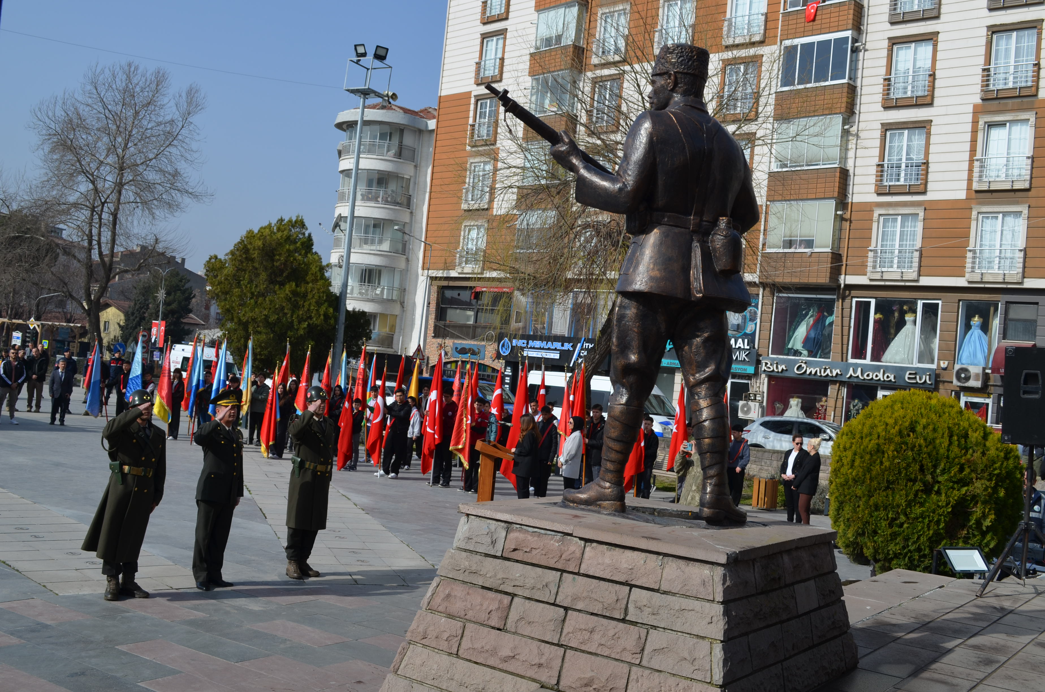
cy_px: 346
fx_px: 1130
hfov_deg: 49.6
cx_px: 522
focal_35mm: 39
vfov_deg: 34.1
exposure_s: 1/320
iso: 100
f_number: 9
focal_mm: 26
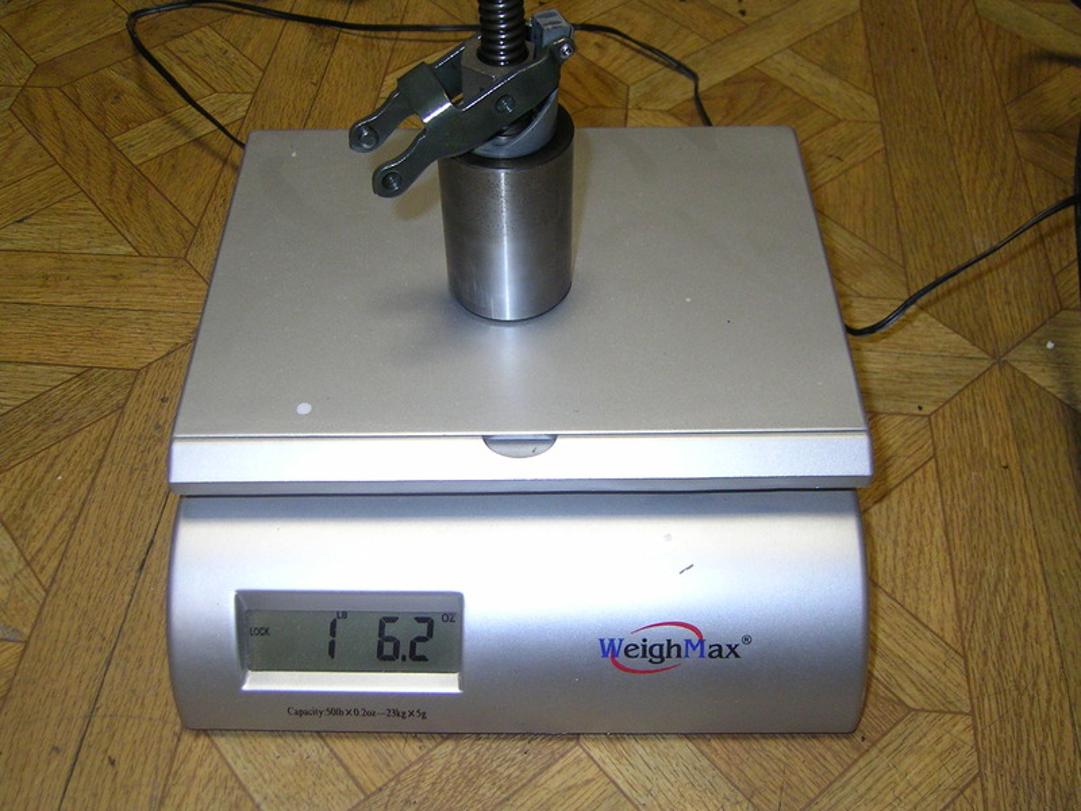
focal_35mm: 36
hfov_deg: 51.4
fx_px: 1124
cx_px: 540
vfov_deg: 39.7
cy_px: 406
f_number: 2.8
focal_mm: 5.6
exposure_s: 1/30
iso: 100
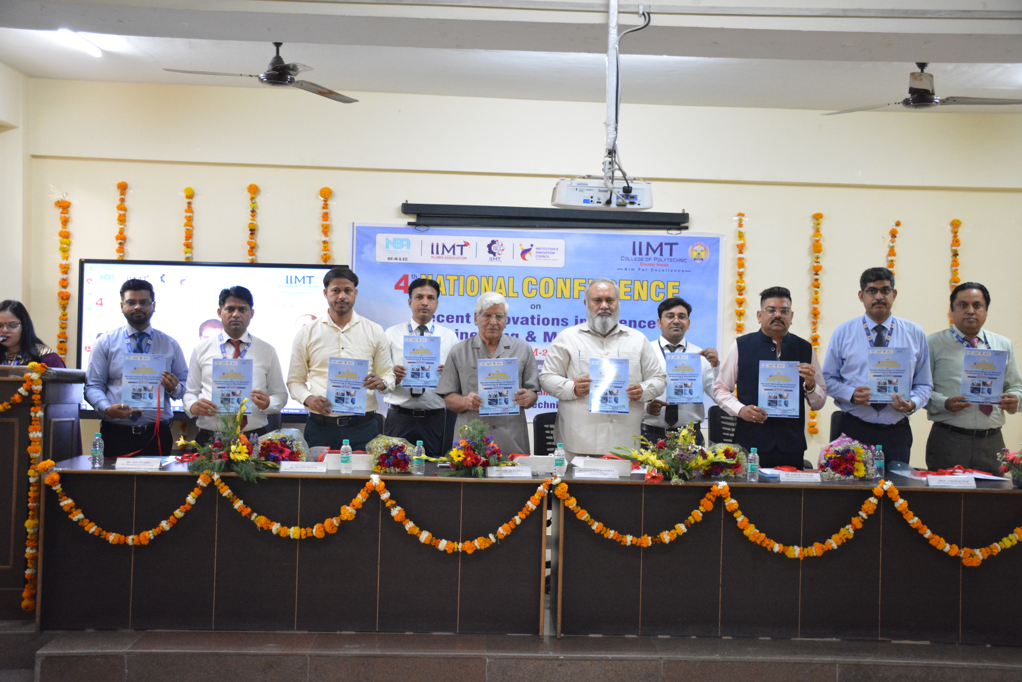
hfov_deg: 49.6
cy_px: 341
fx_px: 1107
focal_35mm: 39
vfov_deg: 34.2
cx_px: 511
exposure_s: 1/100
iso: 4000
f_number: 3.8
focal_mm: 26
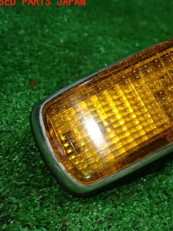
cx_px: 148
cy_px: 114
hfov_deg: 33.7
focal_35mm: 41
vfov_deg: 45.8
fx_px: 273
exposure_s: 1/125
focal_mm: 5.4
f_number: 2.3
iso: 320
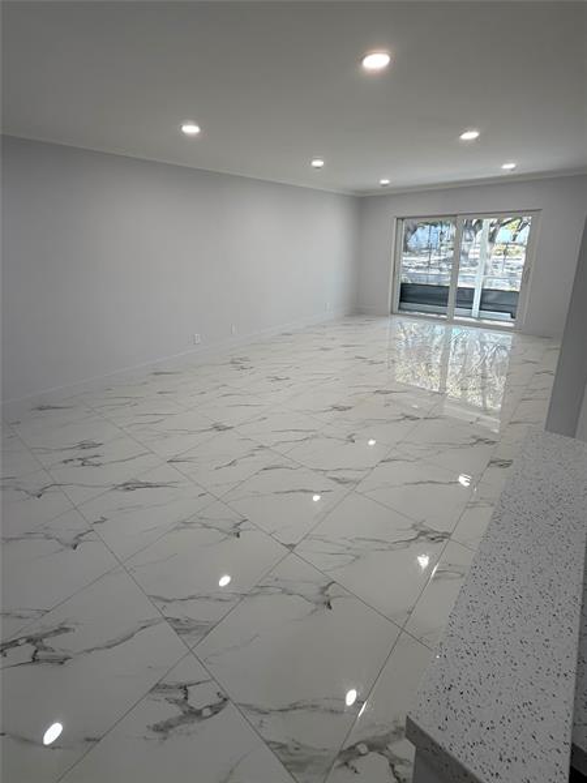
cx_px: 294
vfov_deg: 102.1
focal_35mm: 14
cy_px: 392
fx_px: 317
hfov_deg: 85.7
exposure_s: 1/120
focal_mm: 2.22
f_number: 2.2
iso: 80
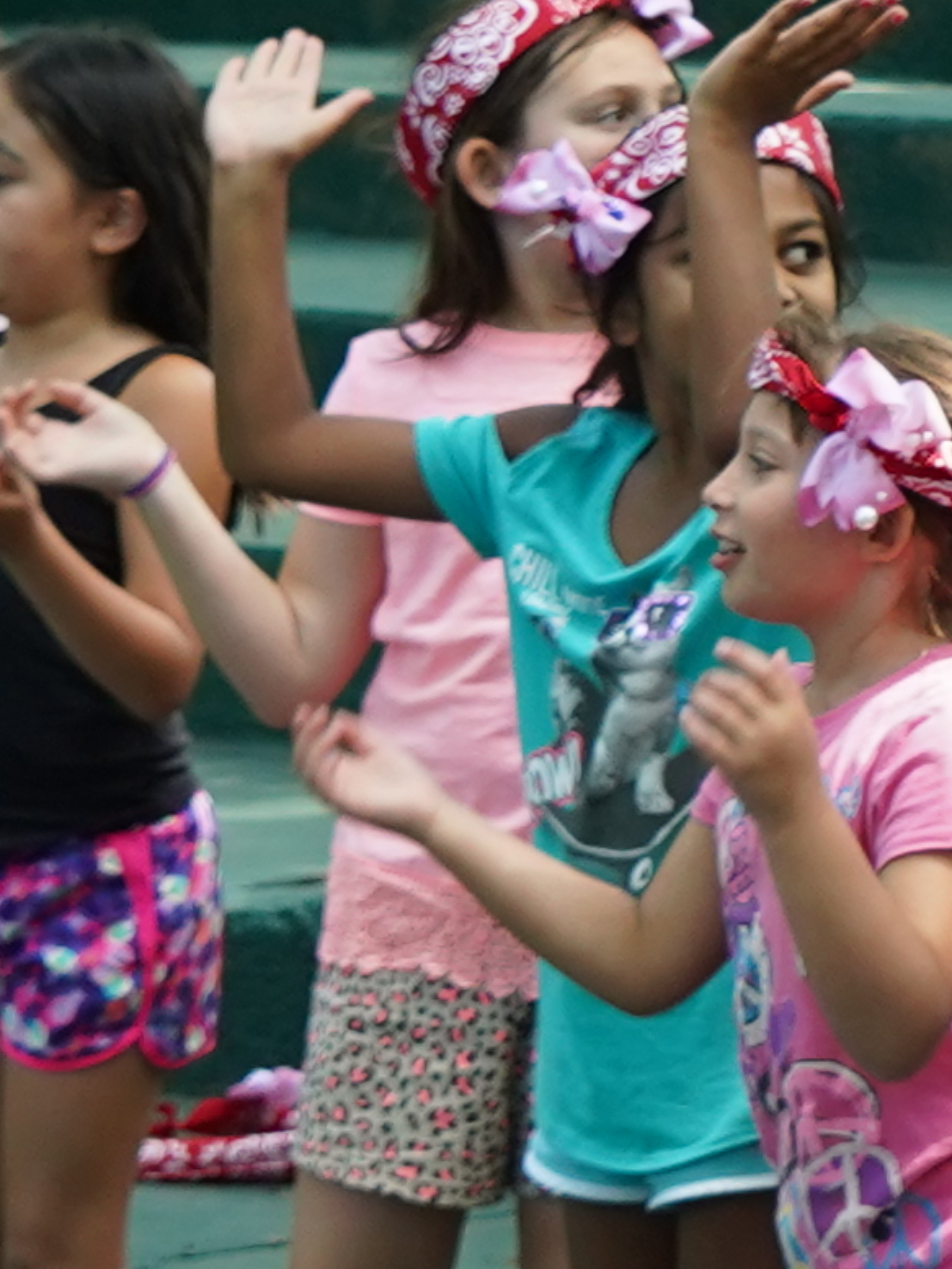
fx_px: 6965
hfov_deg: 7.5
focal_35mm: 190
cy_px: 482
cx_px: 1963
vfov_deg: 10.4
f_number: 4
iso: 640
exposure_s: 1/160
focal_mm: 26
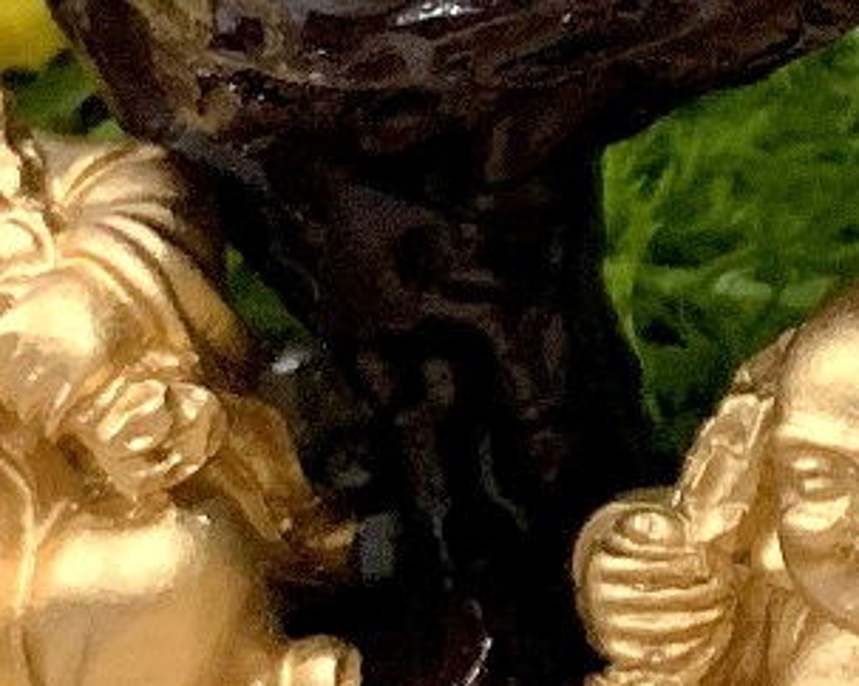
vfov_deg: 9.1
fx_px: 4294
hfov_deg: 10.2
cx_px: 1922
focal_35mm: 169
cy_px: 54
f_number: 1.8
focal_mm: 4.25
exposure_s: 1/33
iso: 320
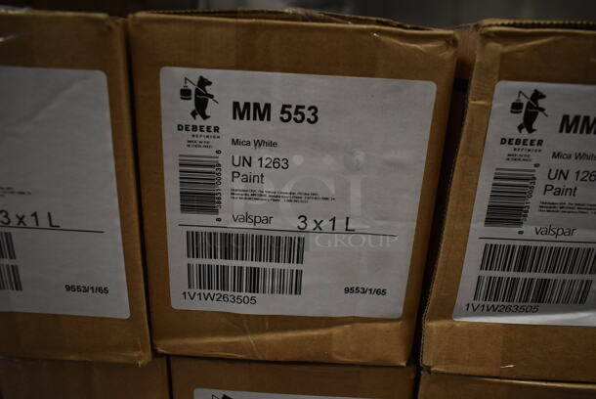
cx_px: 298
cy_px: 200
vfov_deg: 48.0
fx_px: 447
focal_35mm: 27
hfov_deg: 67.3
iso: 400
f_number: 3.5
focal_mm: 18
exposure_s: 1/30
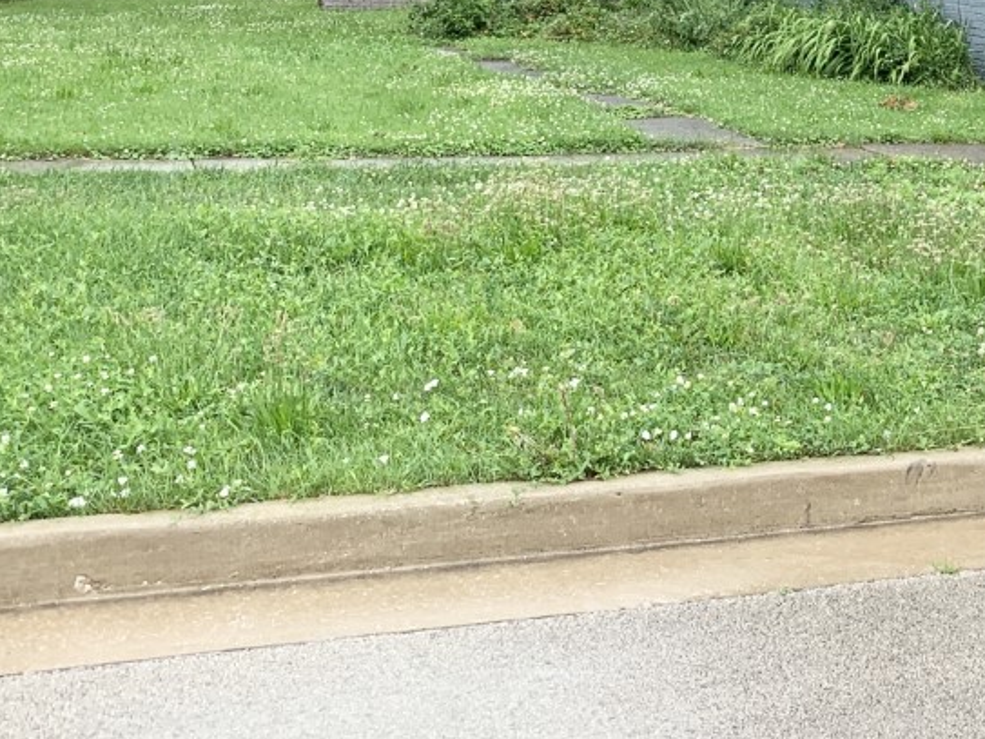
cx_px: 1070
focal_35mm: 69
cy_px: -22
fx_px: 1963
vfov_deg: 20.5
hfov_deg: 26.1
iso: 25
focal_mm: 4.25
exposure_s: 1/696
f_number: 1.8
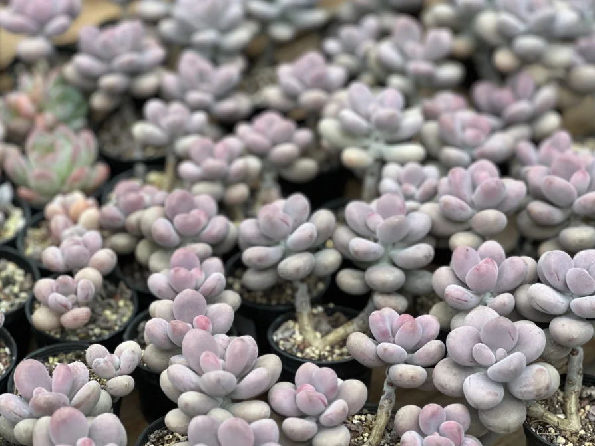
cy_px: 269
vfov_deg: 15.9
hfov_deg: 21.1
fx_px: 1599
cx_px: 327
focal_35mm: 93
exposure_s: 1/121
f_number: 2.8
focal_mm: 9
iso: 125
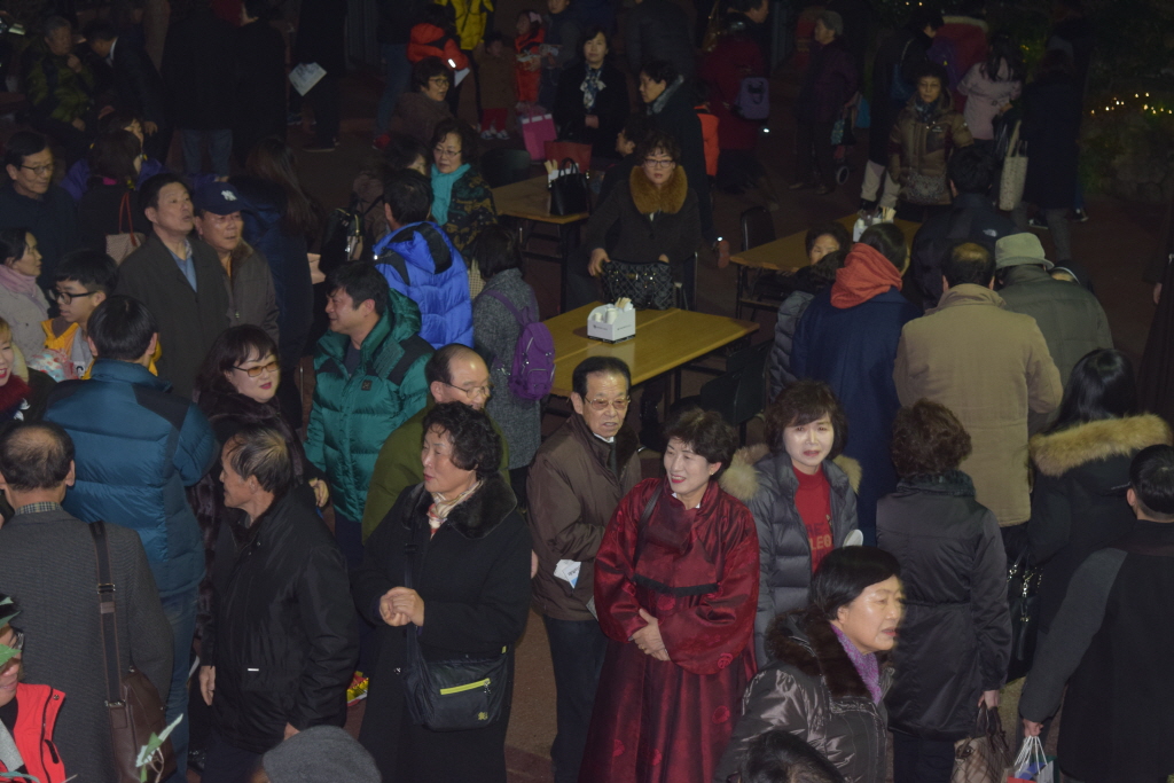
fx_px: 2348
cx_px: 587
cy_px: 392
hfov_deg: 28.1
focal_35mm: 72
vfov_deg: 18.9
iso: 800
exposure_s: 1/30
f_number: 5.3
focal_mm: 48
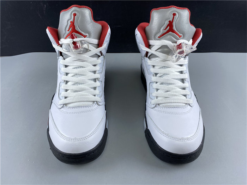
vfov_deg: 53.1
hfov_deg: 67.3
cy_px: 92
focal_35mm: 26
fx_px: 186
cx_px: 124
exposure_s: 1/100
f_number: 1.8
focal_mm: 4.25
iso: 32
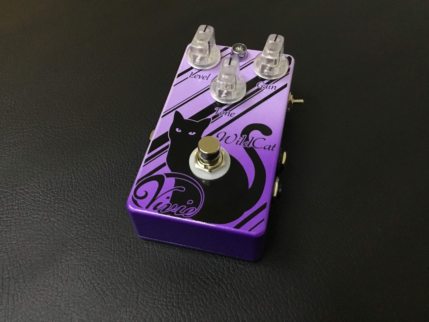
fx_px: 384
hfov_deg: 58.4
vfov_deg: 45.4
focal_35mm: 31
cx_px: 214
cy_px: 161
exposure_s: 1/30
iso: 250
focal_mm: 3.3
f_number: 2.4
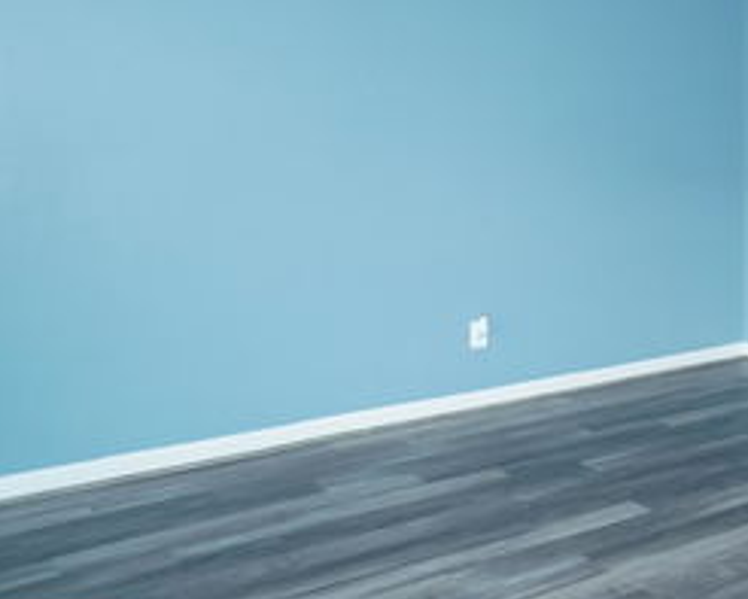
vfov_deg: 33.6
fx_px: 974
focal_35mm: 44
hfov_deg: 39.0
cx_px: 675
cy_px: 167
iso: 400
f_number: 2.8
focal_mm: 16
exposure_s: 1/160
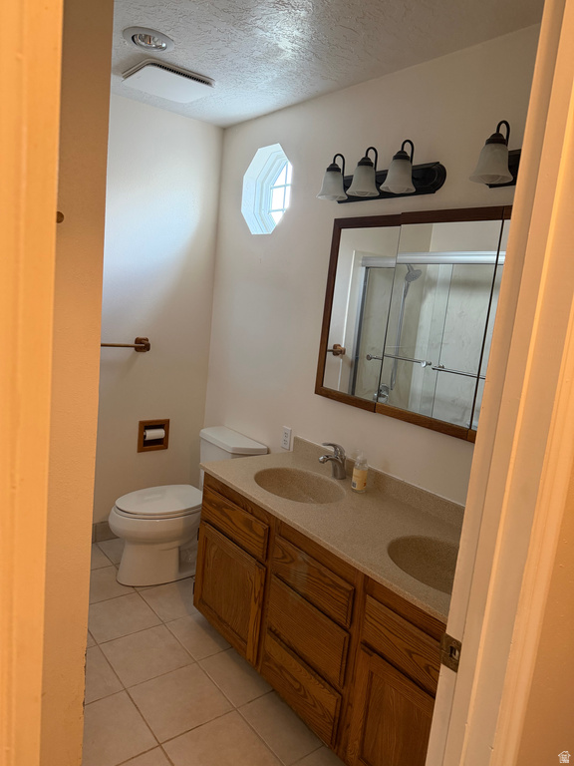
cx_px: 287
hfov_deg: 56.8
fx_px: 531
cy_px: 383
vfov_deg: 71.6
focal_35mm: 24
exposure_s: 1/60
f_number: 1.78
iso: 400
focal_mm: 6.76
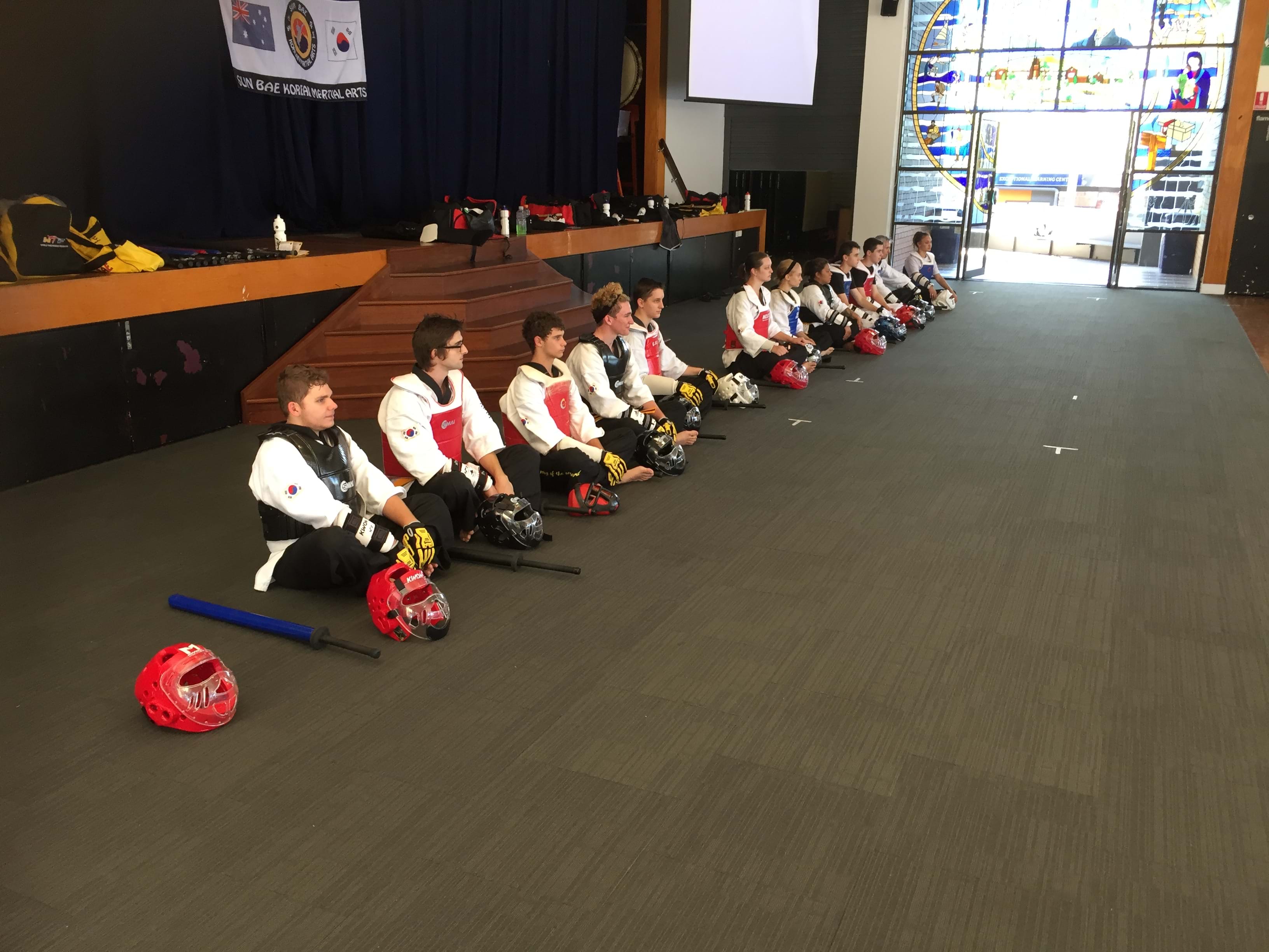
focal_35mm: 29
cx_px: 634
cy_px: 476
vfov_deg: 48.2
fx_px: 1063
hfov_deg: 61.7
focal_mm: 4.15
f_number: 2.2
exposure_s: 1/33
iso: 80
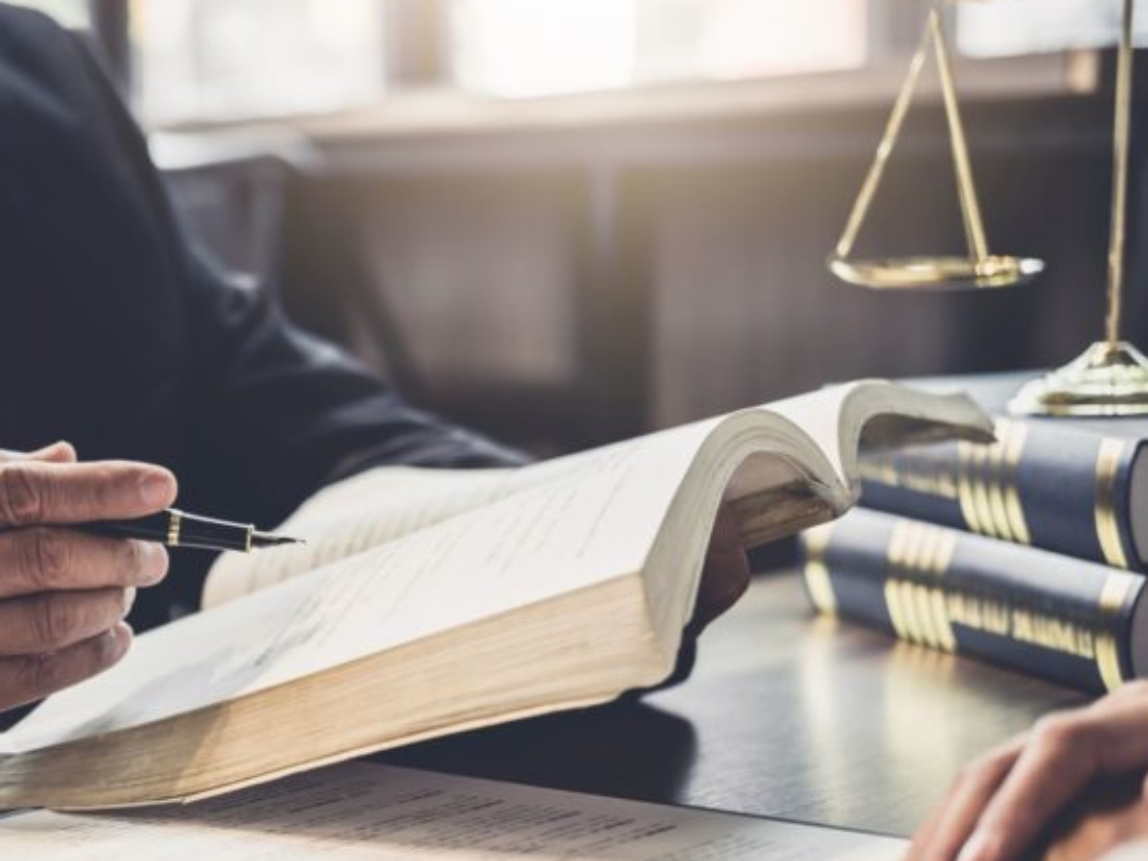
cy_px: 567
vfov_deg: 17.1
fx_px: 2851
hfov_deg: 22.5
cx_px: 246
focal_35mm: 86
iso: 640
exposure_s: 1/80
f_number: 2
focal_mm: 35
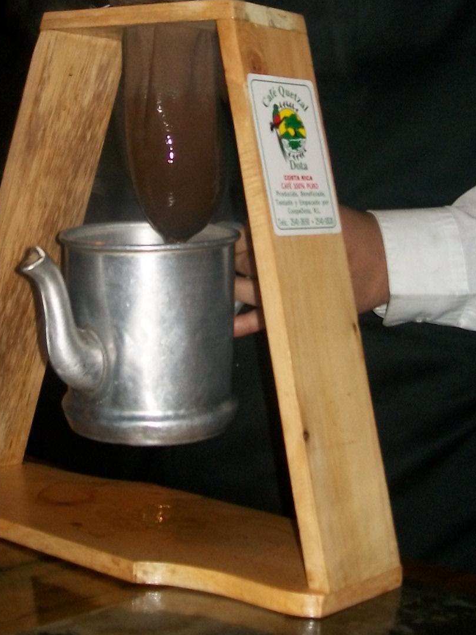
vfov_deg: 27.9
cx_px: 235
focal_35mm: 68
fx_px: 1247
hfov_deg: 21.6
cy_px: 121
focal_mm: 6
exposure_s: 1/30
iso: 80
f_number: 2.7
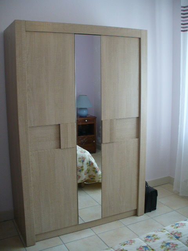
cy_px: 126
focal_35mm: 37
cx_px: 94
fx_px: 268
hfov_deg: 38.7
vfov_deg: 50.1
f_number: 2.8
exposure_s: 1/50
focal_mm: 6.1
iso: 100
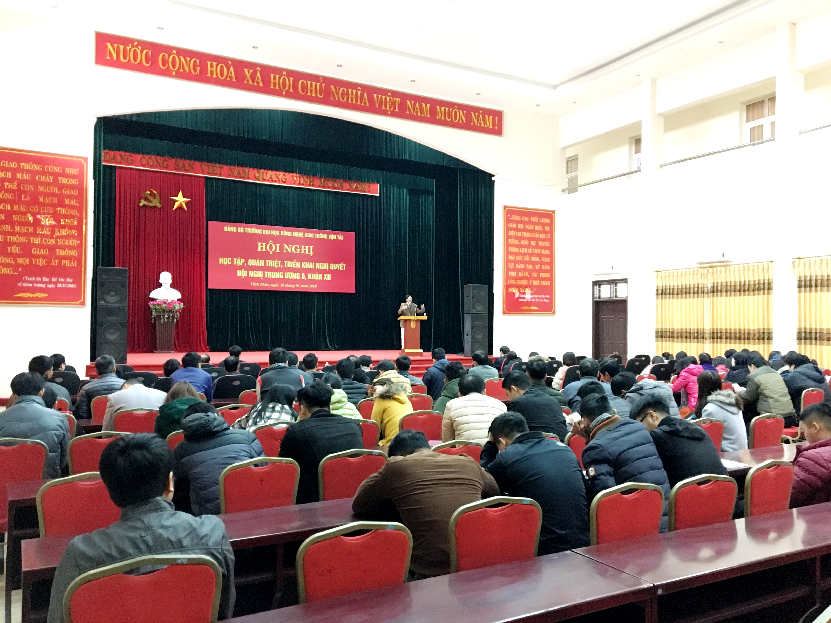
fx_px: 696
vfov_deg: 48.2
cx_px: 416
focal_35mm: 29
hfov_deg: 61.7
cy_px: 312
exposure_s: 1/17
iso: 500
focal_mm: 4.15
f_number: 2.2
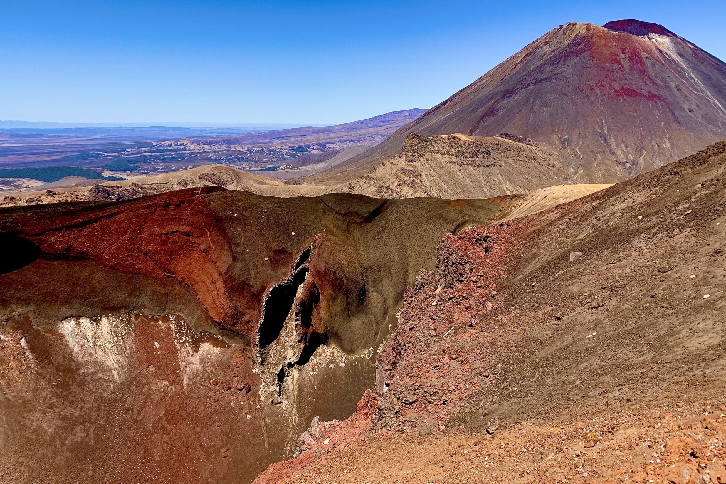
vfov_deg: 46.4
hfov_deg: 65.5
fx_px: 565
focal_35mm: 28
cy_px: 225
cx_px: 354
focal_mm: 4.25
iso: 25
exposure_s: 1/2033
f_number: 1.8
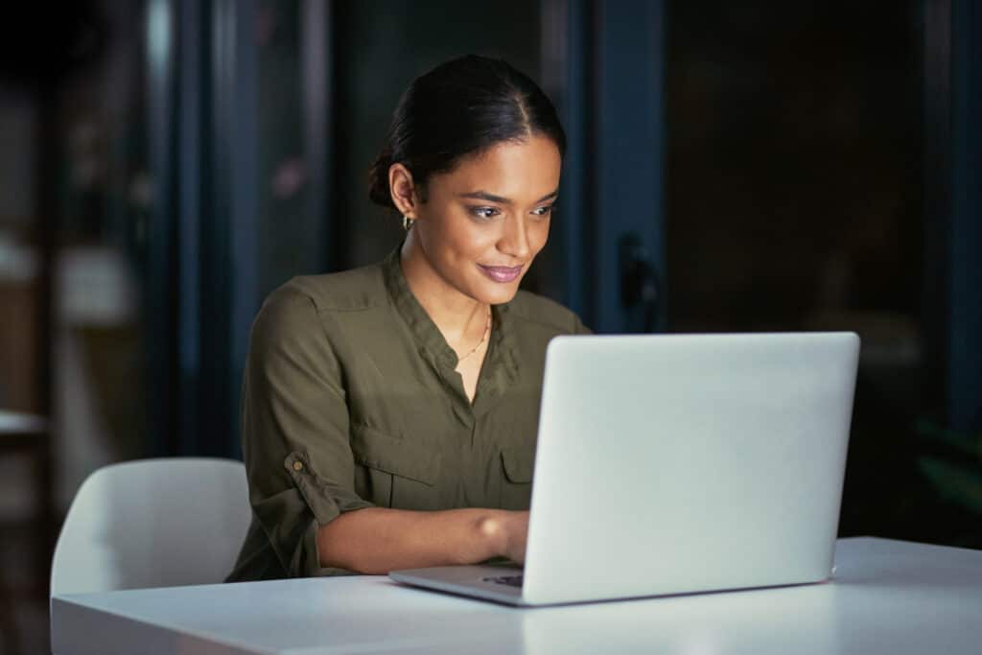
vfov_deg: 16.1
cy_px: 328
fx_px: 2319
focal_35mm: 85
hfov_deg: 23.9
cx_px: 491
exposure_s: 1/200
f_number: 1.8
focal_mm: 85
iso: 800
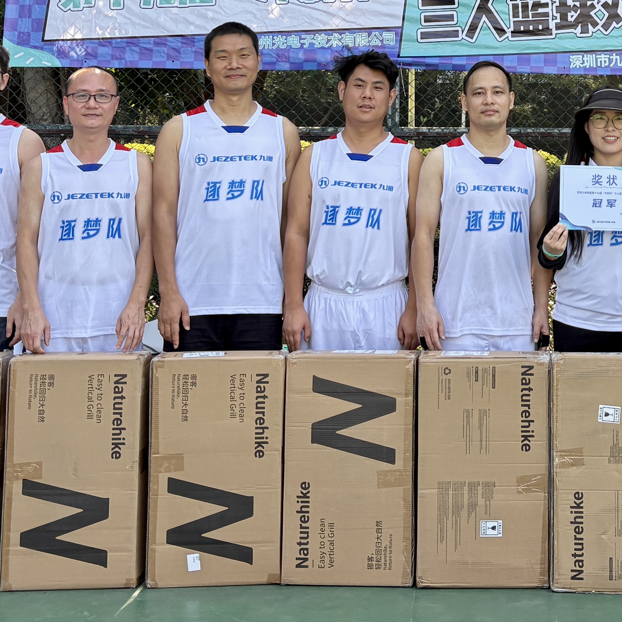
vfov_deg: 31.2
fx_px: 1077
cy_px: 102
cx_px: 493
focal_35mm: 53
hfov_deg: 31.4
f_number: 1.6
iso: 64
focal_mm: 5.96
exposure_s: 1/462
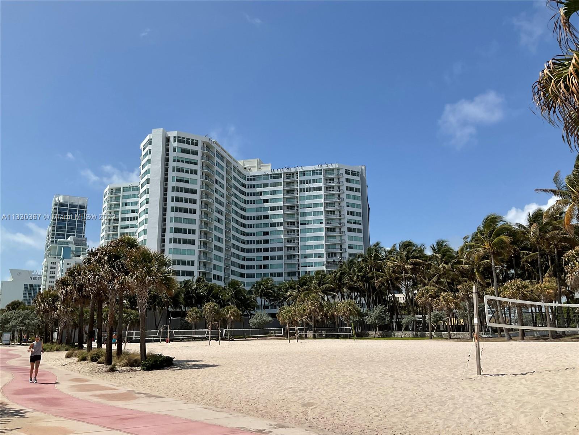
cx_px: 290
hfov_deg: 61.7
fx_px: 485
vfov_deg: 48.2
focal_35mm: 29
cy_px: 218
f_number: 1.8
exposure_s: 1/3322
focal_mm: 3
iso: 16
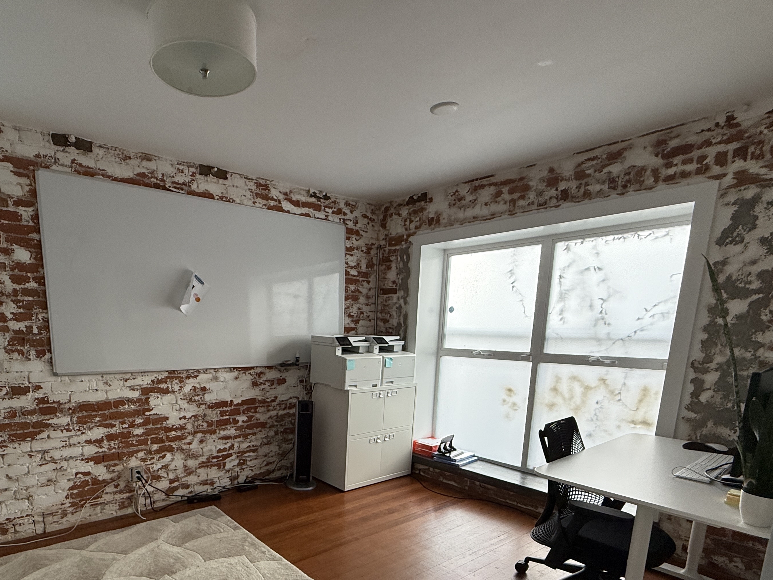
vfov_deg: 60.8
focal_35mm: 21
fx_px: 469
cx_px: 298
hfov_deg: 77.8
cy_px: 416
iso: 125
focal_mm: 2.22
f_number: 2.2
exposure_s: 1/99
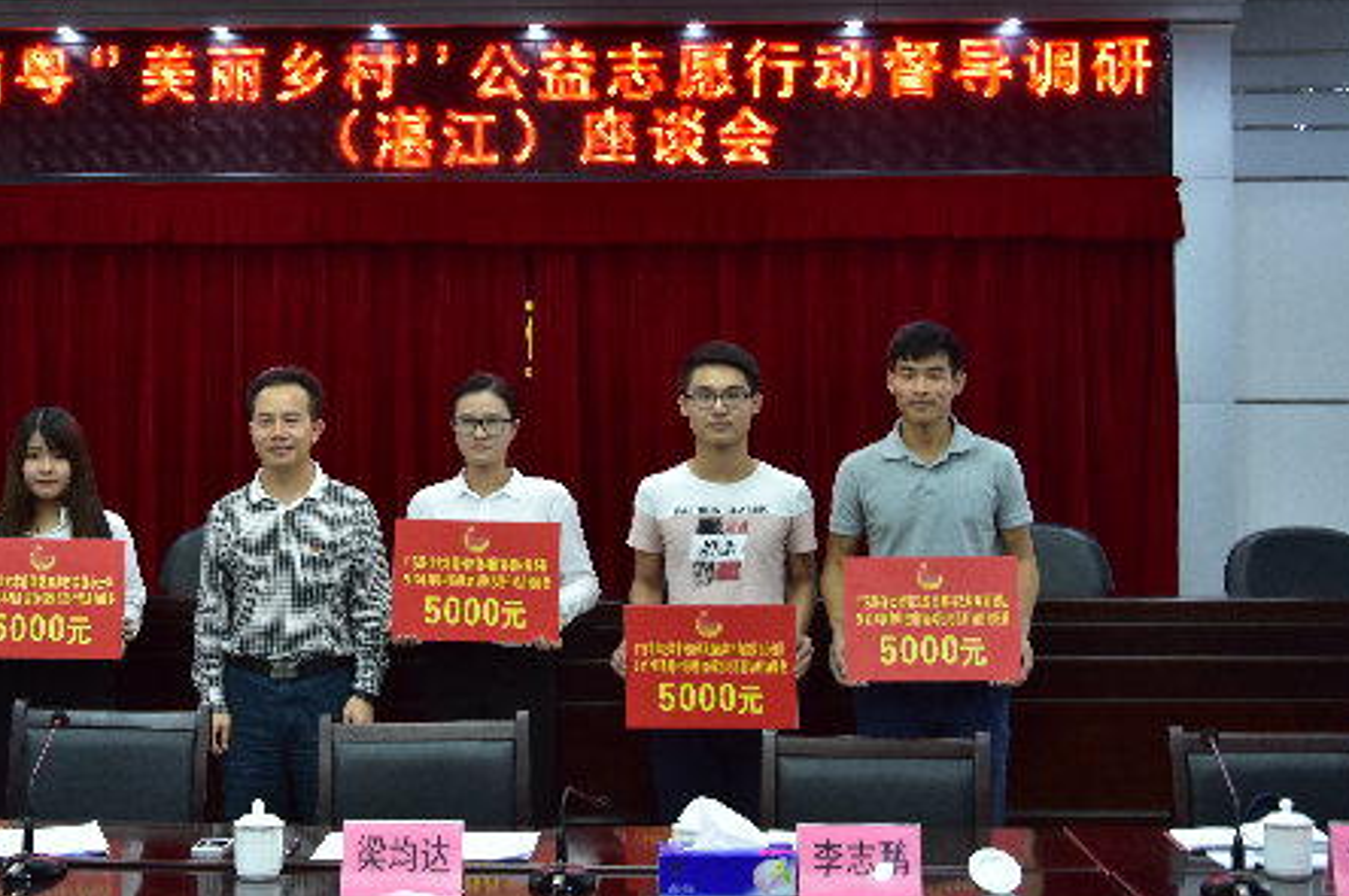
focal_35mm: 66
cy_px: 337
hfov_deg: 30.4
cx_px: 520
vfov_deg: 20.5
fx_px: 2470
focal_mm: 32
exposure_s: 1/25
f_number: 5.6
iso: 800
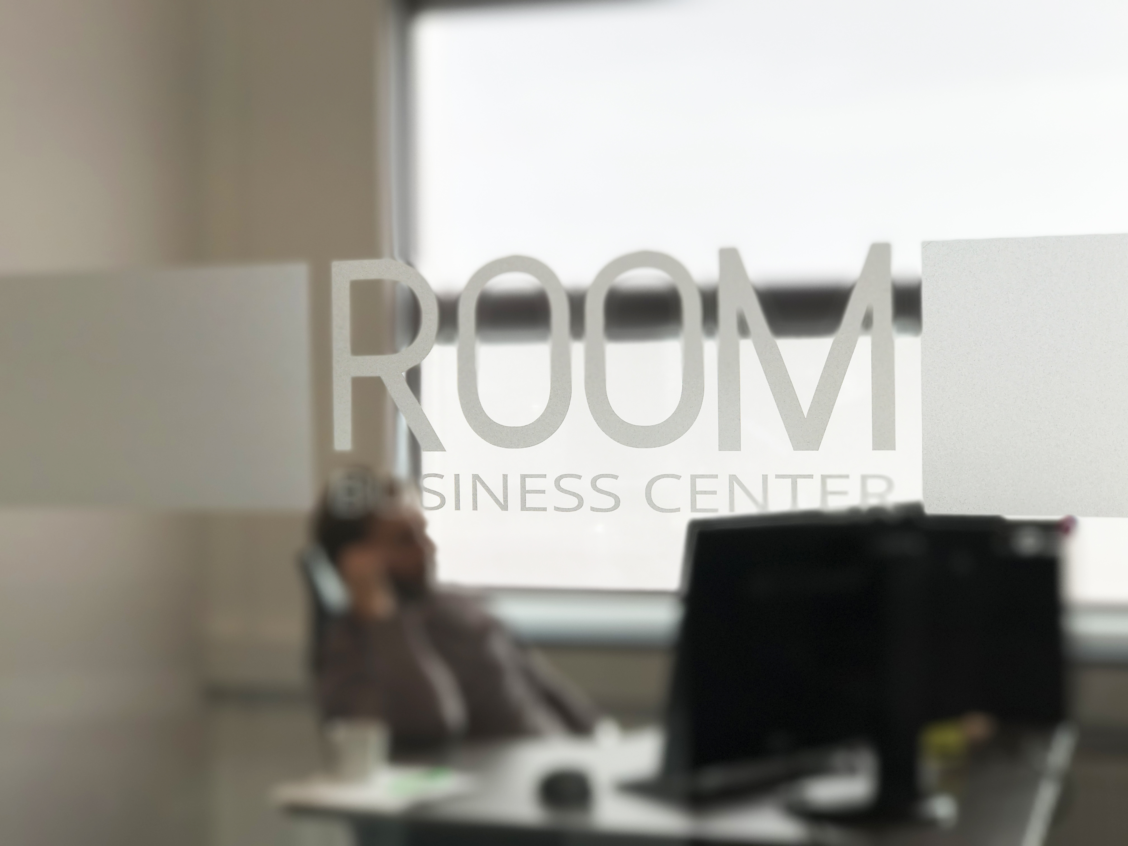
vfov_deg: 25.7
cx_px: 564
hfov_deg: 33.8
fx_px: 1857
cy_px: 423
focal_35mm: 57
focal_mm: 6.6
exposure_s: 1/377
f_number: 2.8
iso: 20
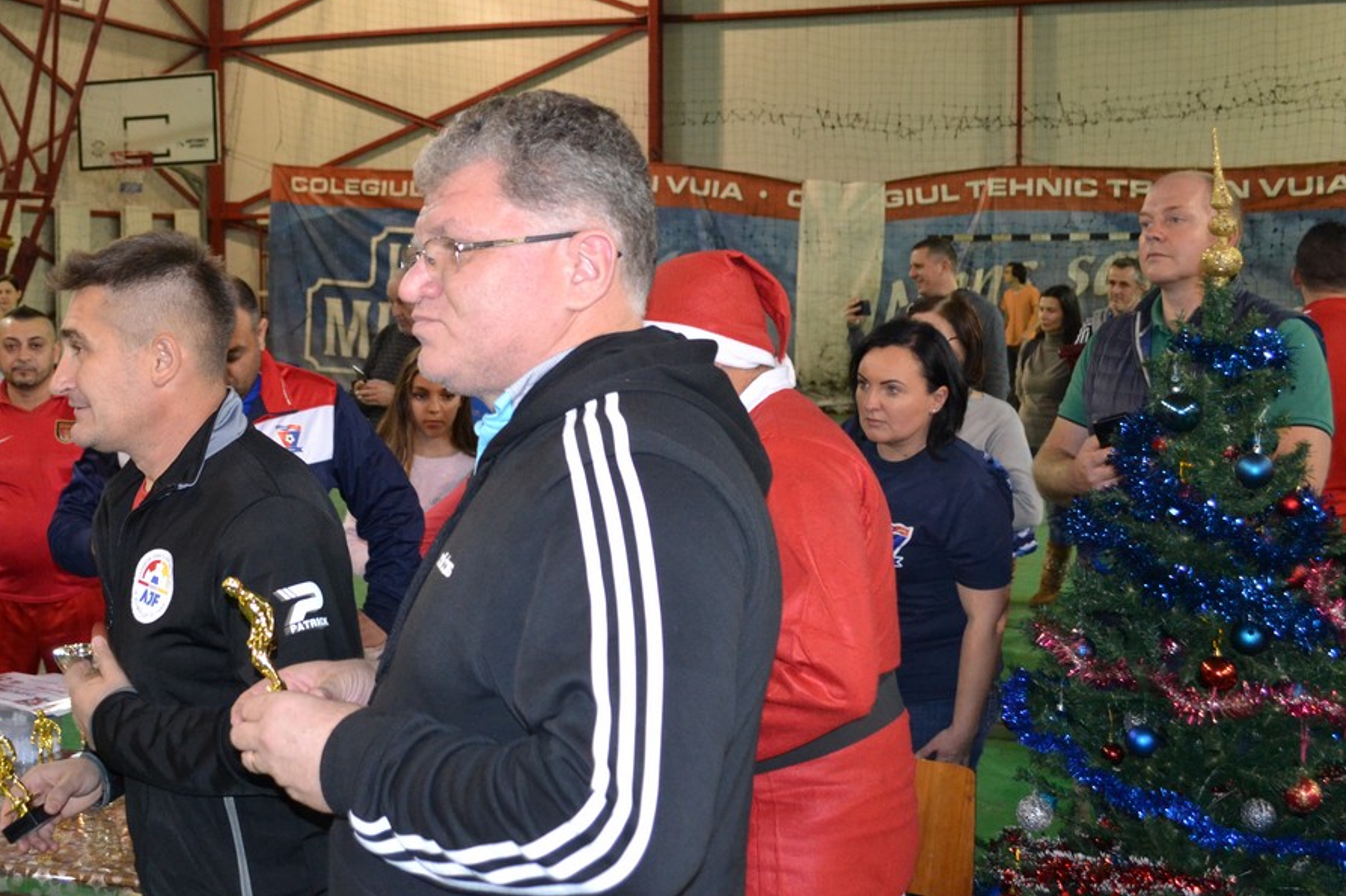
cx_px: 439
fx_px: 1607
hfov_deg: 44.7
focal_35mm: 43
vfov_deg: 31.1
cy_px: 359
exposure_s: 1/60
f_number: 3.8
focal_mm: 20
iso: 1400
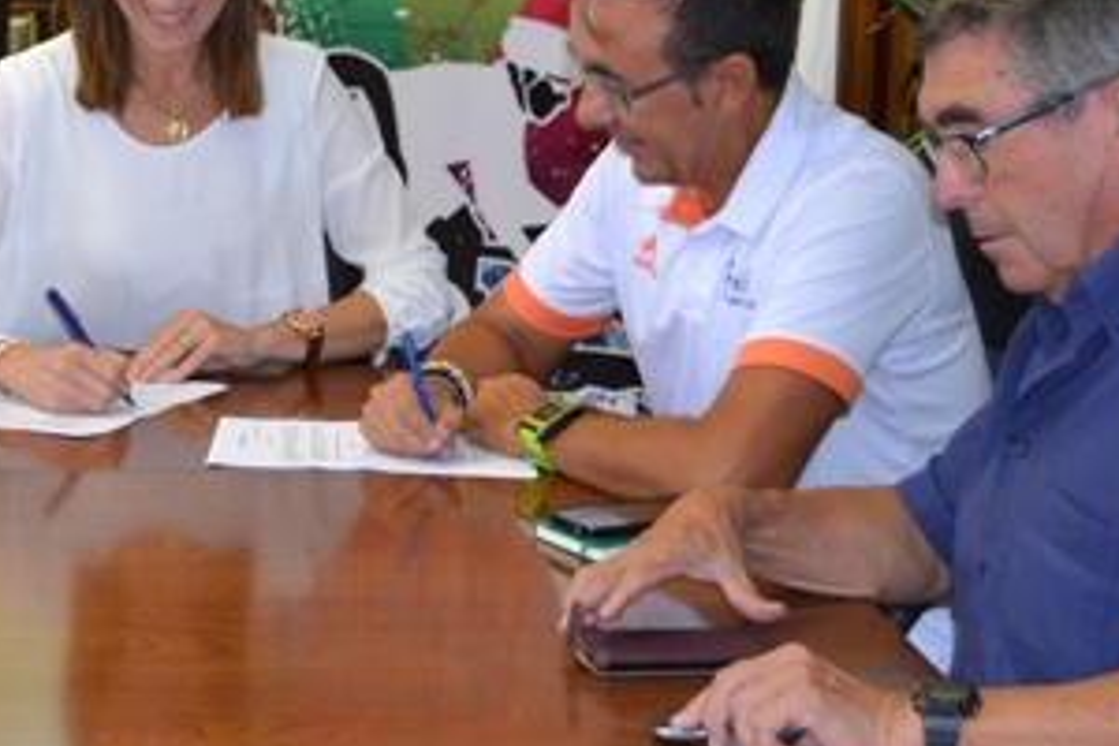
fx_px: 2984
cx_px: 30
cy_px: 32
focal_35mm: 96
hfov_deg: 20.6
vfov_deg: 14.1
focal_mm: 30
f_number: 4.2
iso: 800
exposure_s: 1/60
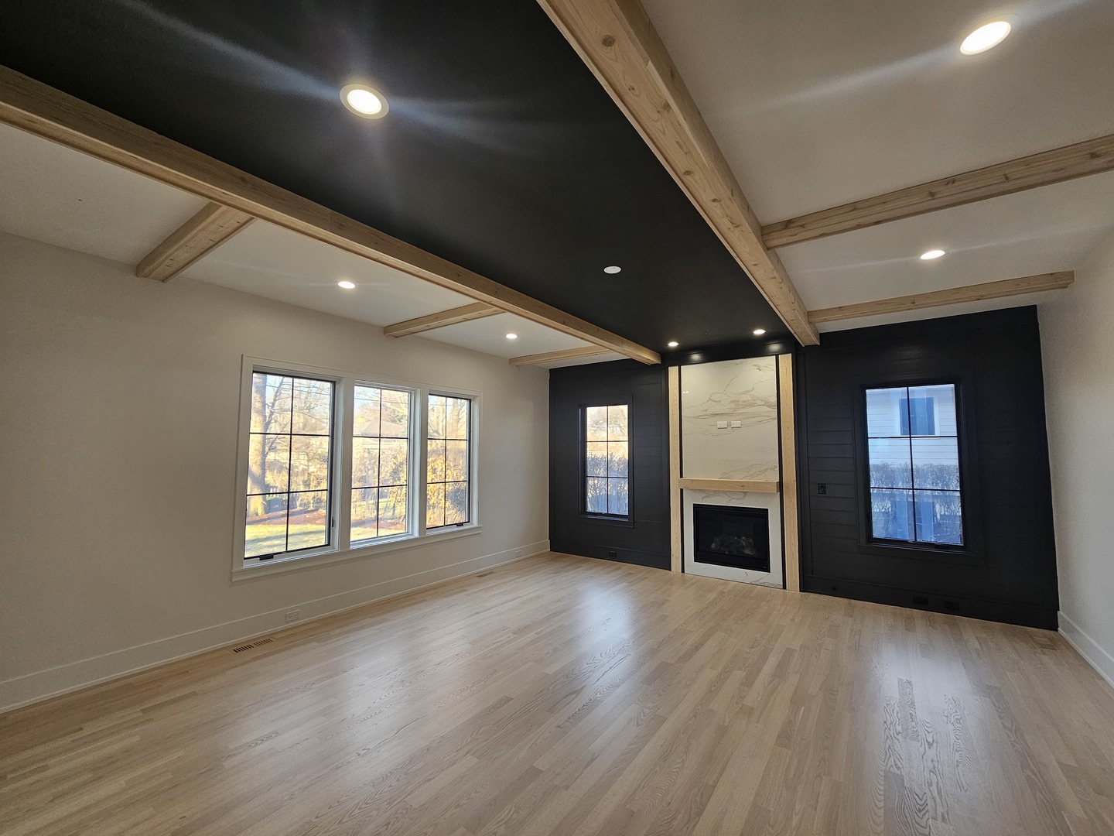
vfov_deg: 89.9
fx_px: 418
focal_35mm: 13
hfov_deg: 106.2
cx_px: 557
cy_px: 418
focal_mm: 2.2
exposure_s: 1/77.4
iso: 100
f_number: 2.2
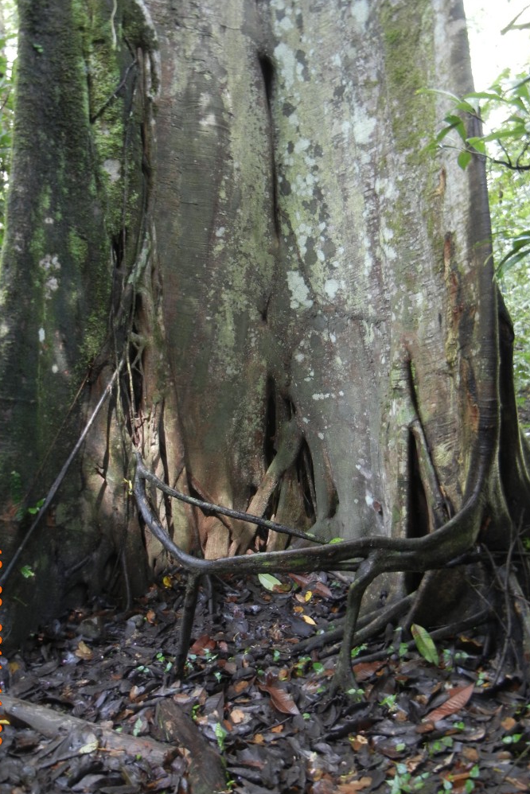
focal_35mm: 32
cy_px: 389
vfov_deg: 58.7
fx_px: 706
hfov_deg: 41.1
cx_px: 234
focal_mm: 5.4
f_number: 3.5
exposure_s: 1/3.6
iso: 200
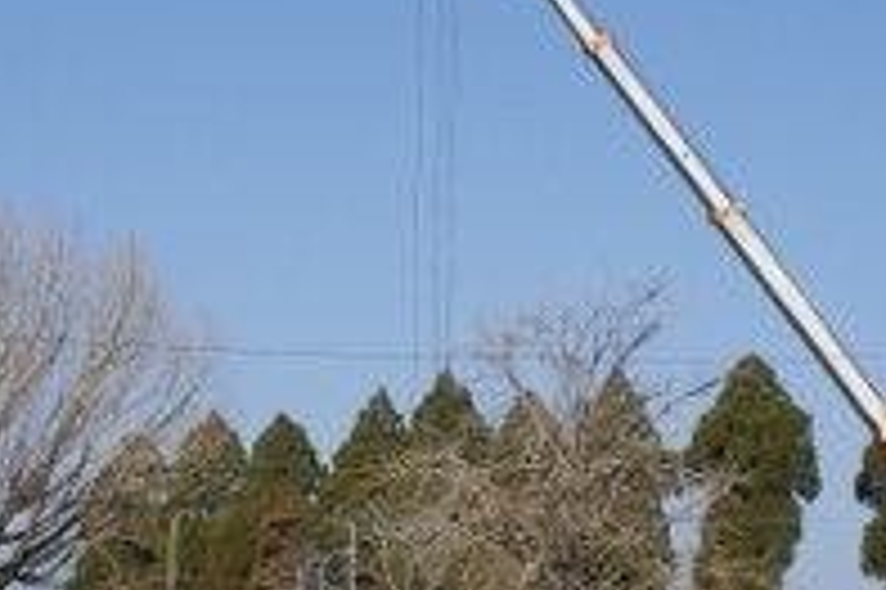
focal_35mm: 96
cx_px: 468
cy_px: 401
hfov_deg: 21.3
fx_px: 2361
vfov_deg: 14.2
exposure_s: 1/320
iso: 100
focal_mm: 28
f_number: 9
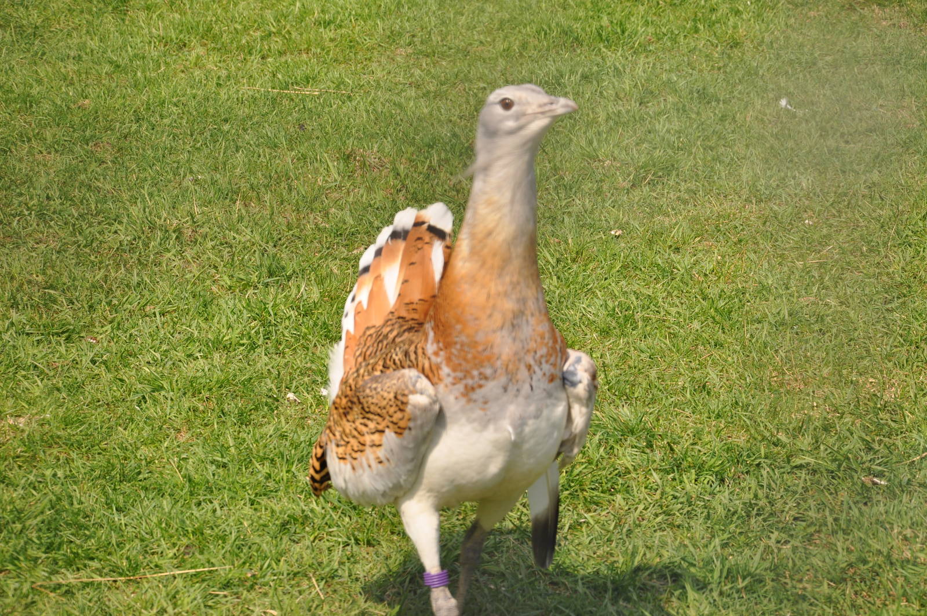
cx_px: 464
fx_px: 3279
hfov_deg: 16.1
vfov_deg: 10.7
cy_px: 308
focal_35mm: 128
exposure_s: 1/400
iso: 200
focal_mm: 85
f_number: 10
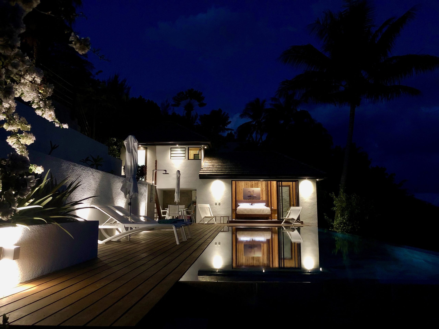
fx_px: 355
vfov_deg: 49.7
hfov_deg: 63.4
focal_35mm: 28
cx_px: 220
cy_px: 164
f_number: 1.8
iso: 80
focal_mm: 3.99
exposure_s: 1/7
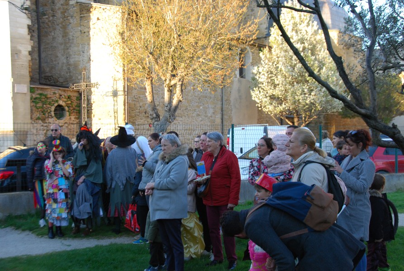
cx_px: 202
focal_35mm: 48
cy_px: 136
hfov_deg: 41.0
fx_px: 540
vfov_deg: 28.2
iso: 400
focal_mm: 32
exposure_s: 1/160
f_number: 6.3
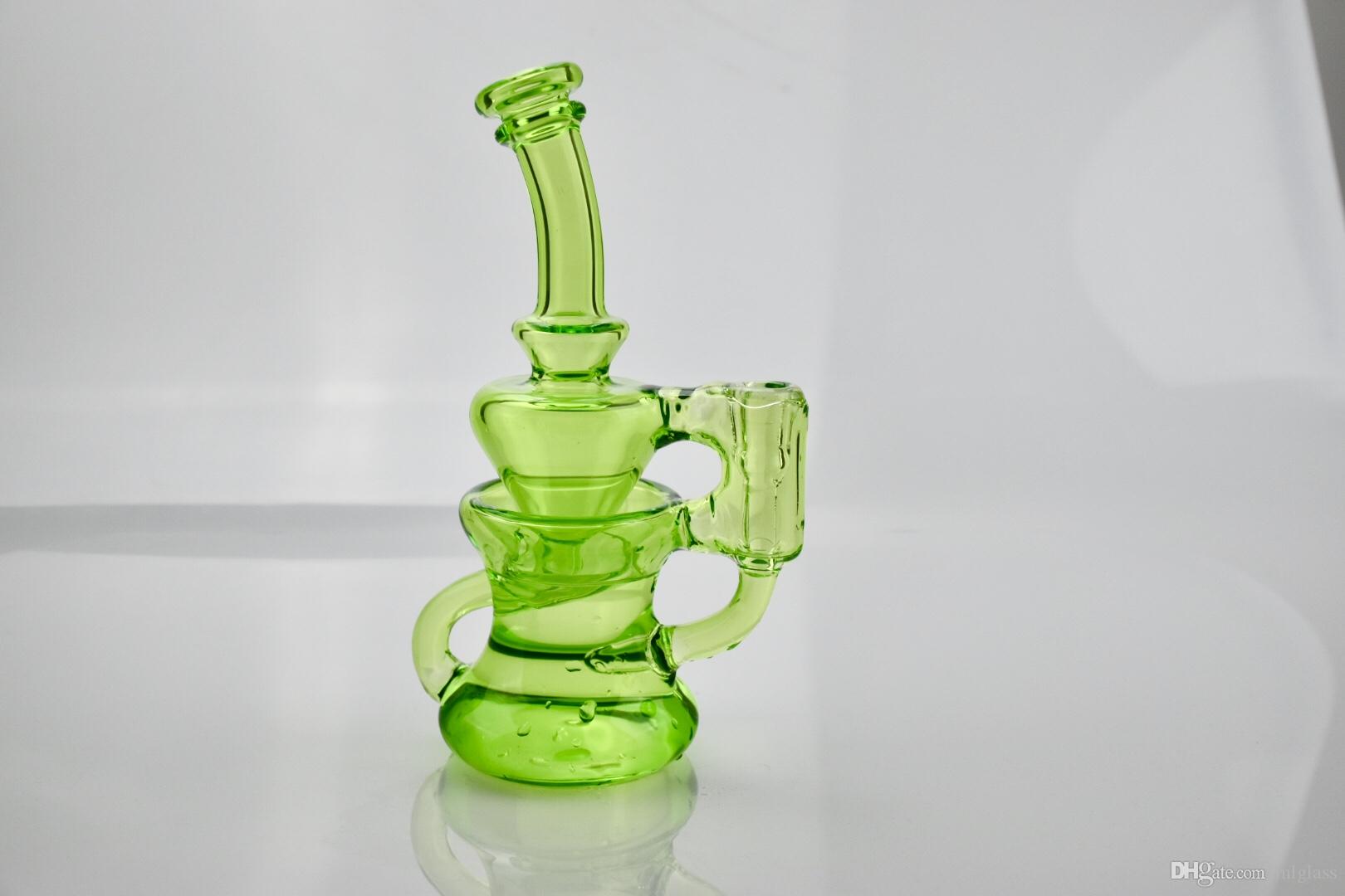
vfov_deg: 26.5
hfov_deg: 38.9
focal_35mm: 51
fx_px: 1905
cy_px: 448
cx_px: 672
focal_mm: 34
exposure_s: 1/100
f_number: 5
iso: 400
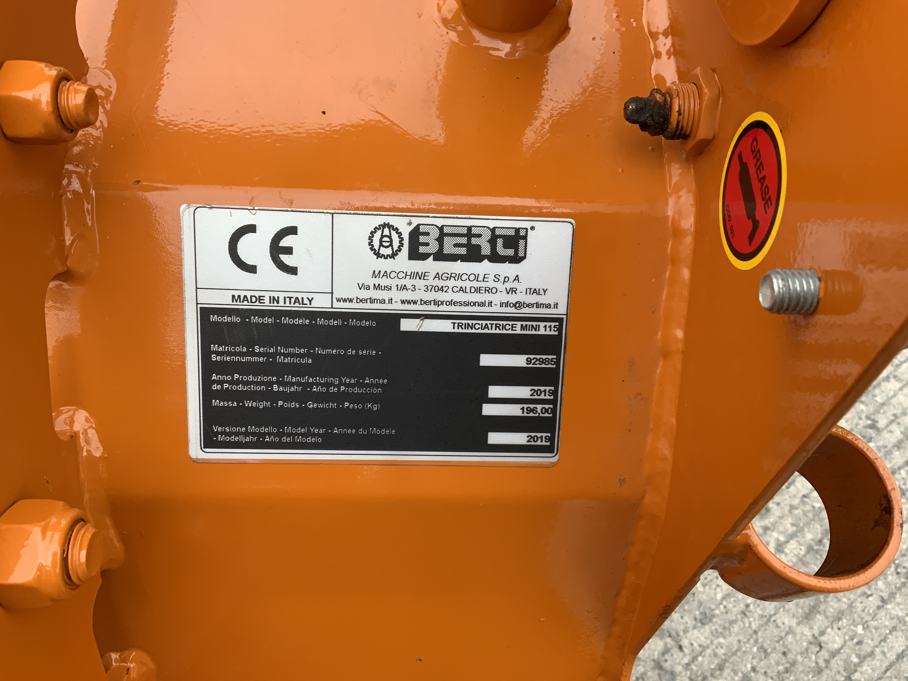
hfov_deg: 61.7
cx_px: 454
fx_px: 761
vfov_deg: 48.2
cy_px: 340
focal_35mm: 29
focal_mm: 3
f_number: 1.8
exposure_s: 1/378
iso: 16
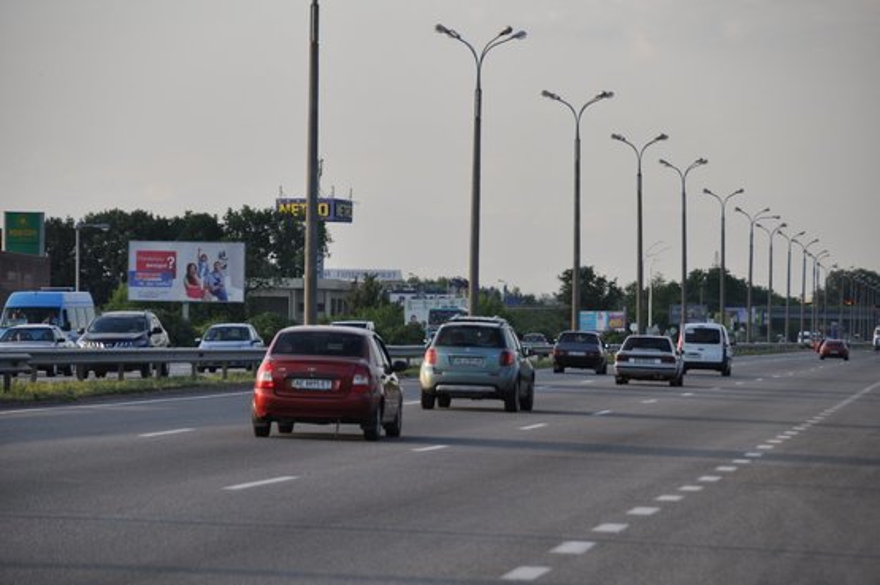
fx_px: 4946
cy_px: 292
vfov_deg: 6.8
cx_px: 440
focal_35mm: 202
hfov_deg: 10.2
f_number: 5.6
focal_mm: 135
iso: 500
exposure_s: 1/1000
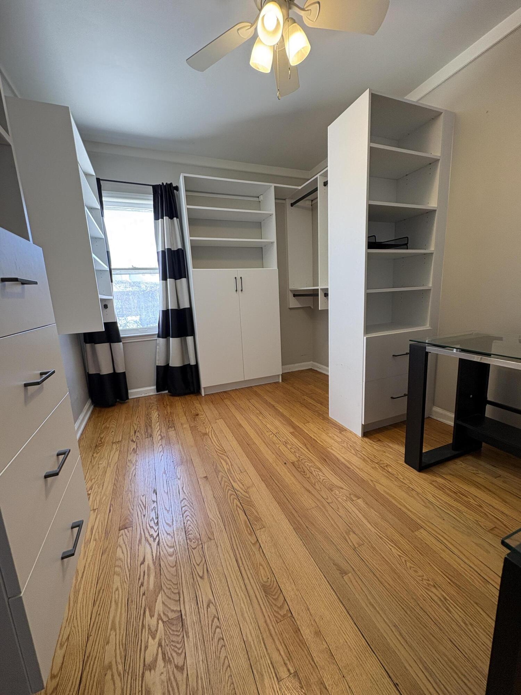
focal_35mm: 14
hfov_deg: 85.7
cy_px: 348
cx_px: 260
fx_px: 281
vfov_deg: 102.1
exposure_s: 1/120
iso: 200
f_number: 2.2
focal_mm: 2.22
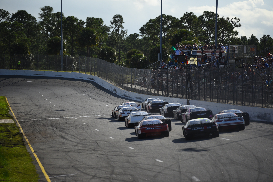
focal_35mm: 200
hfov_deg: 10.3
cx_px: 136
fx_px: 1517
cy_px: 91
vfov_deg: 6.9
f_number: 3.2
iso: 125
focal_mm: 200
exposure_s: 1/3200
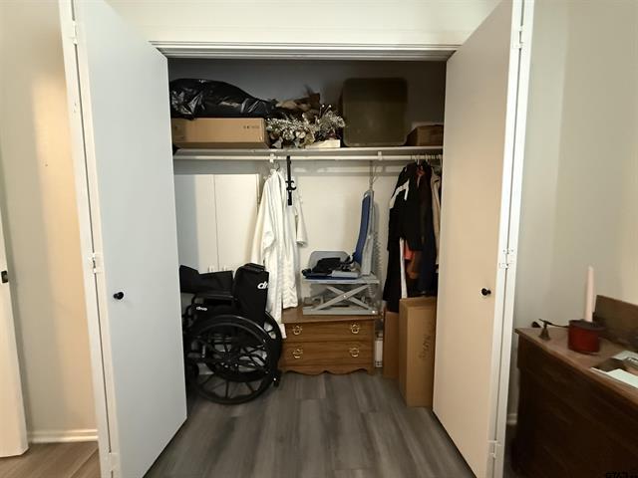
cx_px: 319
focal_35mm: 14
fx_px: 258
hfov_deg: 102.1
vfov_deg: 85.7
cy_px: 239
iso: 1250
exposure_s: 1/60
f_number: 2.2
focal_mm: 2.22
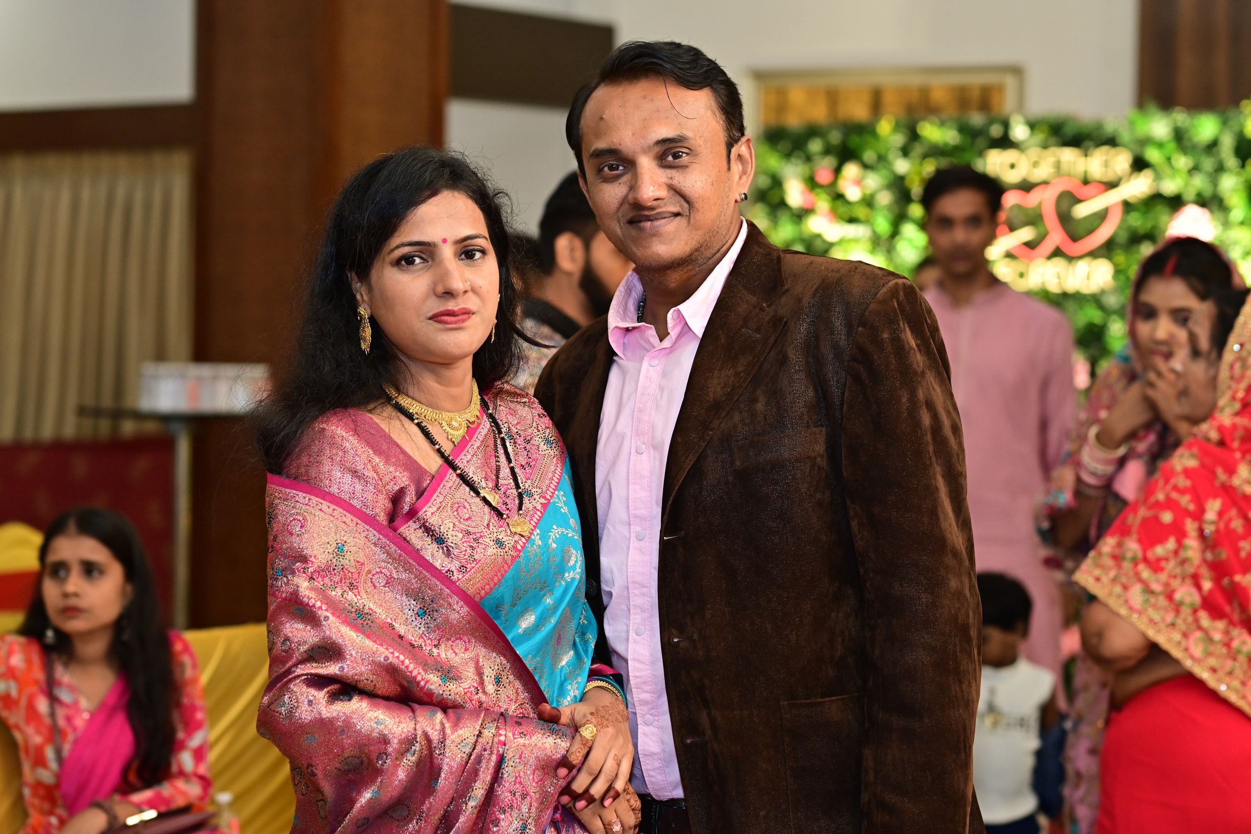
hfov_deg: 23.9
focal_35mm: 85
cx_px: 626
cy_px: 417
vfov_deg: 16.1
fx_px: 2954
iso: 800
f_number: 4
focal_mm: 85
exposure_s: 1/200
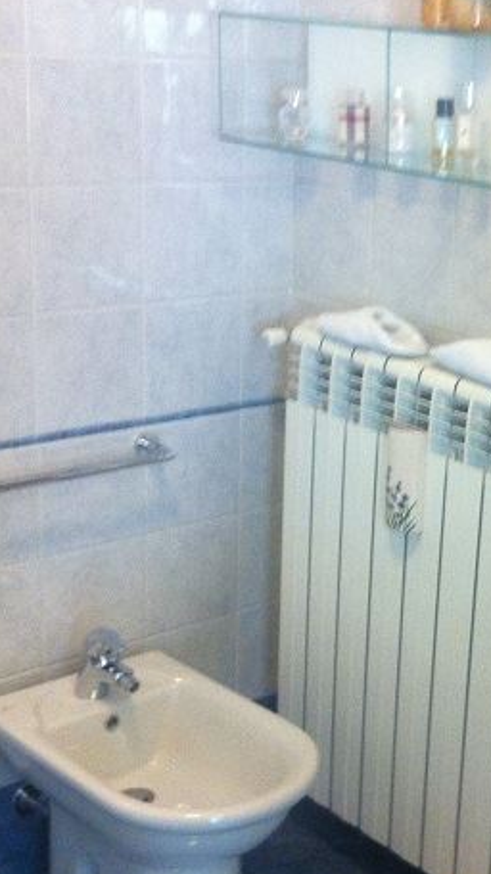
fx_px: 1507
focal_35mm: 65
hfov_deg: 18.0
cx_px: 495
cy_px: 471
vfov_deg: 32.4
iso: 200
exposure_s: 1/15
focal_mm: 3.85
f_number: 2.8
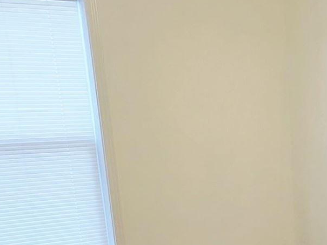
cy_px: 305
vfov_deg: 20.6
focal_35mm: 66
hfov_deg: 27.3
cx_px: 346
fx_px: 624
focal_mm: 2.2
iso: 250
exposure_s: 1/60.2
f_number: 1.9
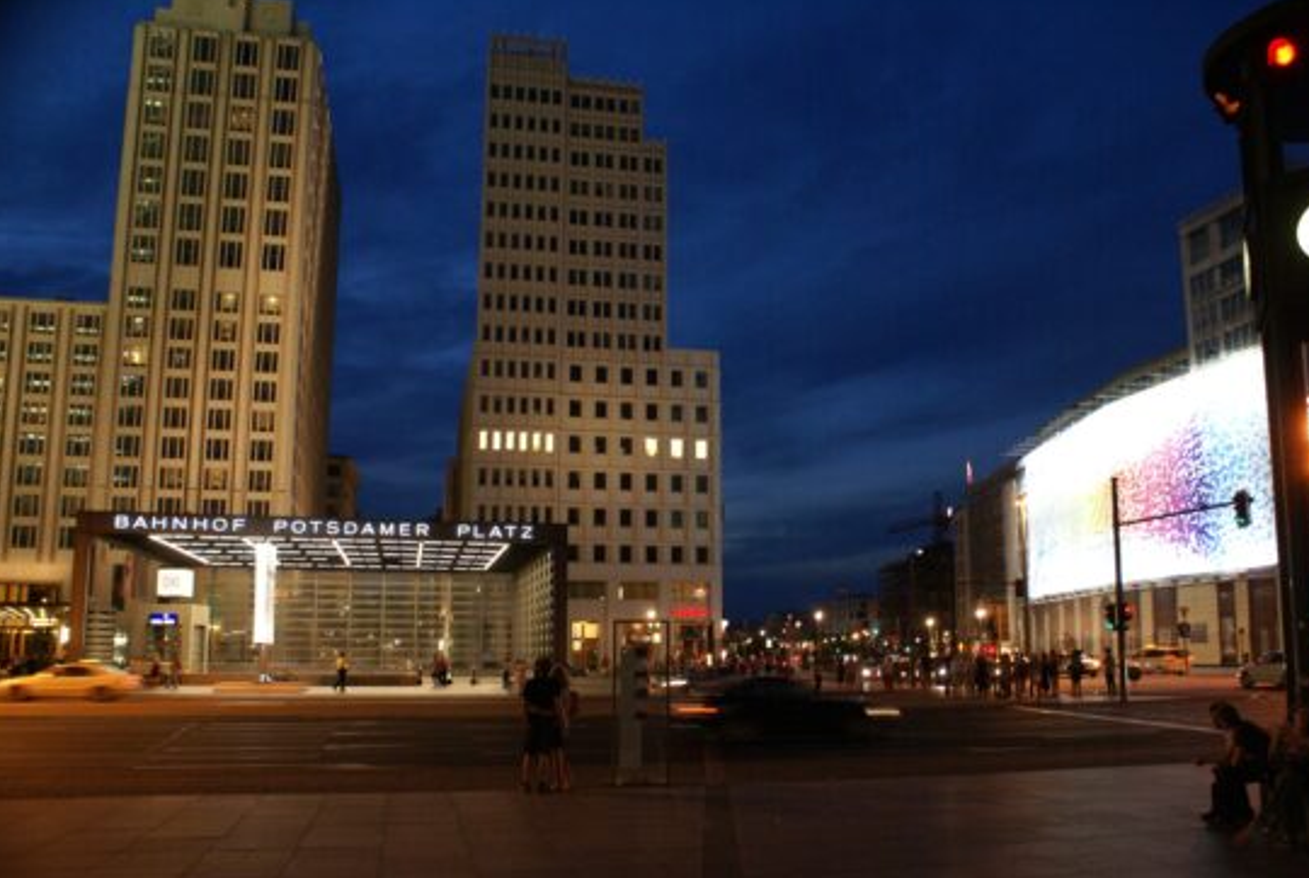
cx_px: 715
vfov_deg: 43.7
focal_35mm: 30
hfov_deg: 61.7
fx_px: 1093
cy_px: 478
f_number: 3.5
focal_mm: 18
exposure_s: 1/13
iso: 400
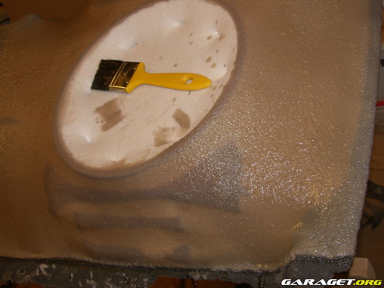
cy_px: 144
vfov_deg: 32.2
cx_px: 192
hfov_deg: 42.1
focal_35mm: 45
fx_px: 499
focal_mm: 11.5
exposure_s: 1/50
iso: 50
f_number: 2.5
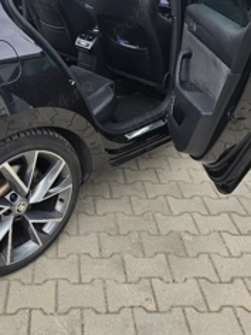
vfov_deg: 47.5
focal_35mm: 39
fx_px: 377
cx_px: 75
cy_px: 131
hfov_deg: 36.3
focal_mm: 6.3
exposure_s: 1/182
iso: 16
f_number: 1.7
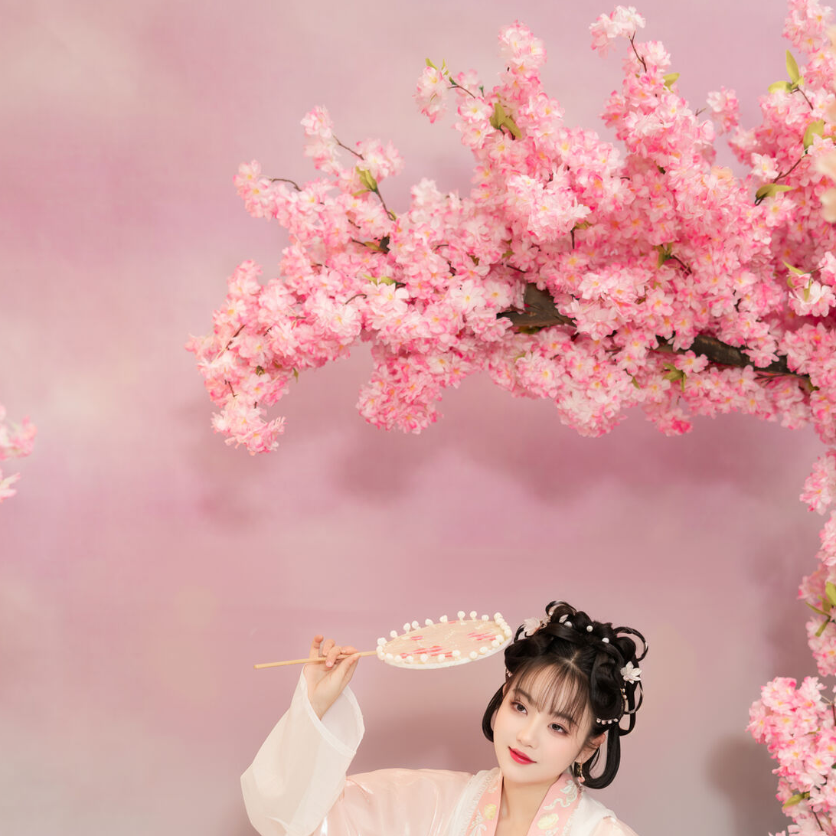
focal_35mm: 70
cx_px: 430
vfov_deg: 24.3
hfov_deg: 24.7
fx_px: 1913
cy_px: 650
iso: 100
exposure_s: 1/100
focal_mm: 50
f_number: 2.2
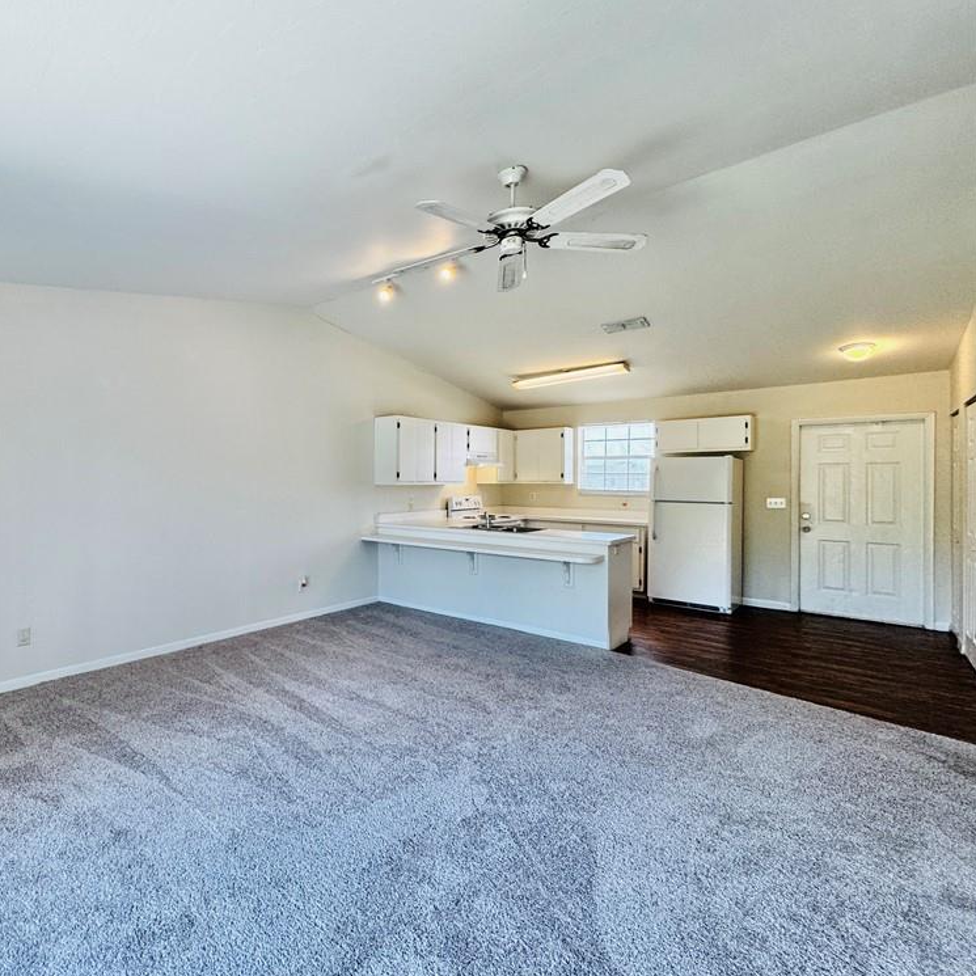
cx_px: 309
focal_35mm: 17
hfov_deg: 80.6
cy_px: 481
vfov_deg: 84.0
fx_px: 542
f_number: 2.2
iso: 125
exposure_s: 1/120
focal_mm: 2.22
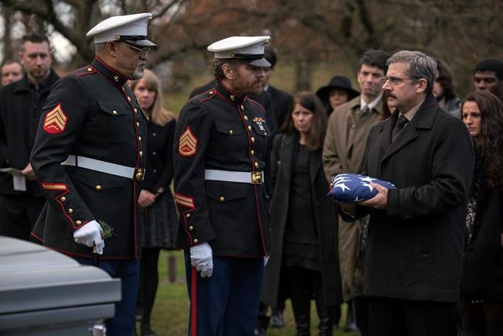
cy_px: 168
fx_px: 1705
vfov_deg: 11.2
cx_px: 252
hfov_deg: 16.8
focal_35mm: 122
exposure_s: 1/350
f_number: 3.5
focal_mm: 122
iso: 125
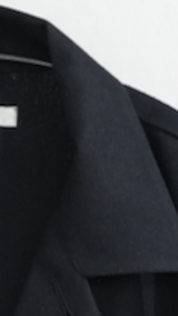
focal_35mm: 307
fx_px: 2578
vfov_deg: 6.9
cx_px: -18
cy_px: 445
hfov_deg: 3.9
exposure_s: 1/30
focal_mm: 48
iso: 1250
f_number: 7.1
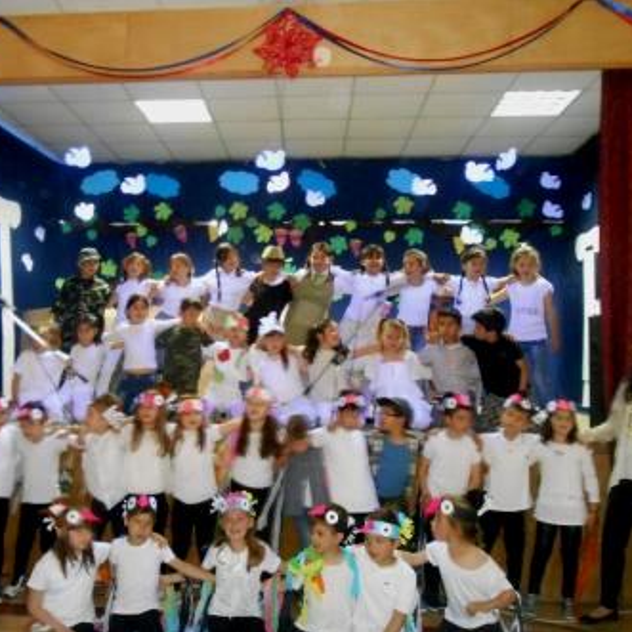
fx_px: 640
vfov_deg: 52.5
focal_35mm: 31
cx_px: 277
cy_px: 317
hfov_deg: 52.4
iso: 800
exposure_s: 1/10
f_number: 3.5
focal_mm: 4.6
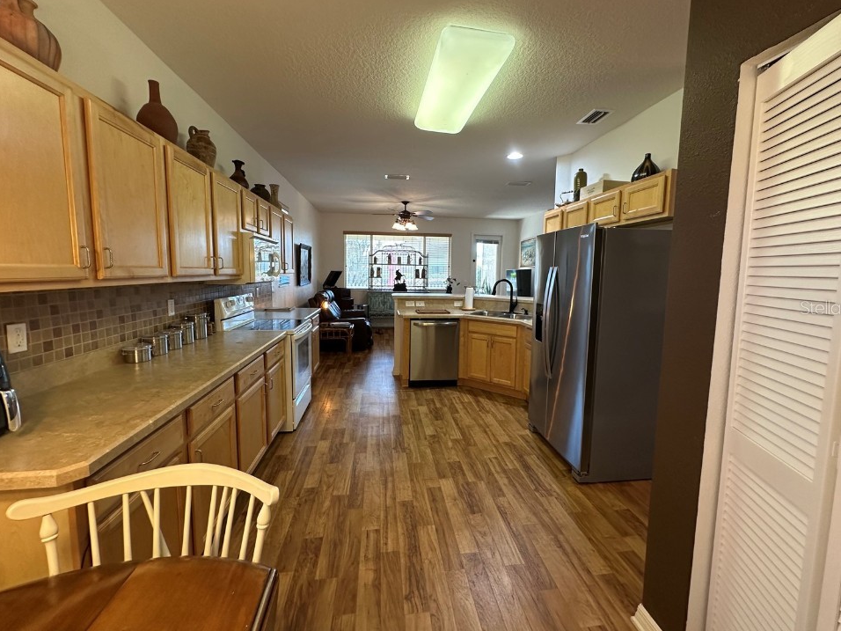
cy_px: 307
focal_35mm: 15
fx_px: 364
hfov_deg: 98.1
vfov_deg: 81.7
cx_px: 433
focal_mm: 2.22
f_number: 2.2
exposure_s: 1/60
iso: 160
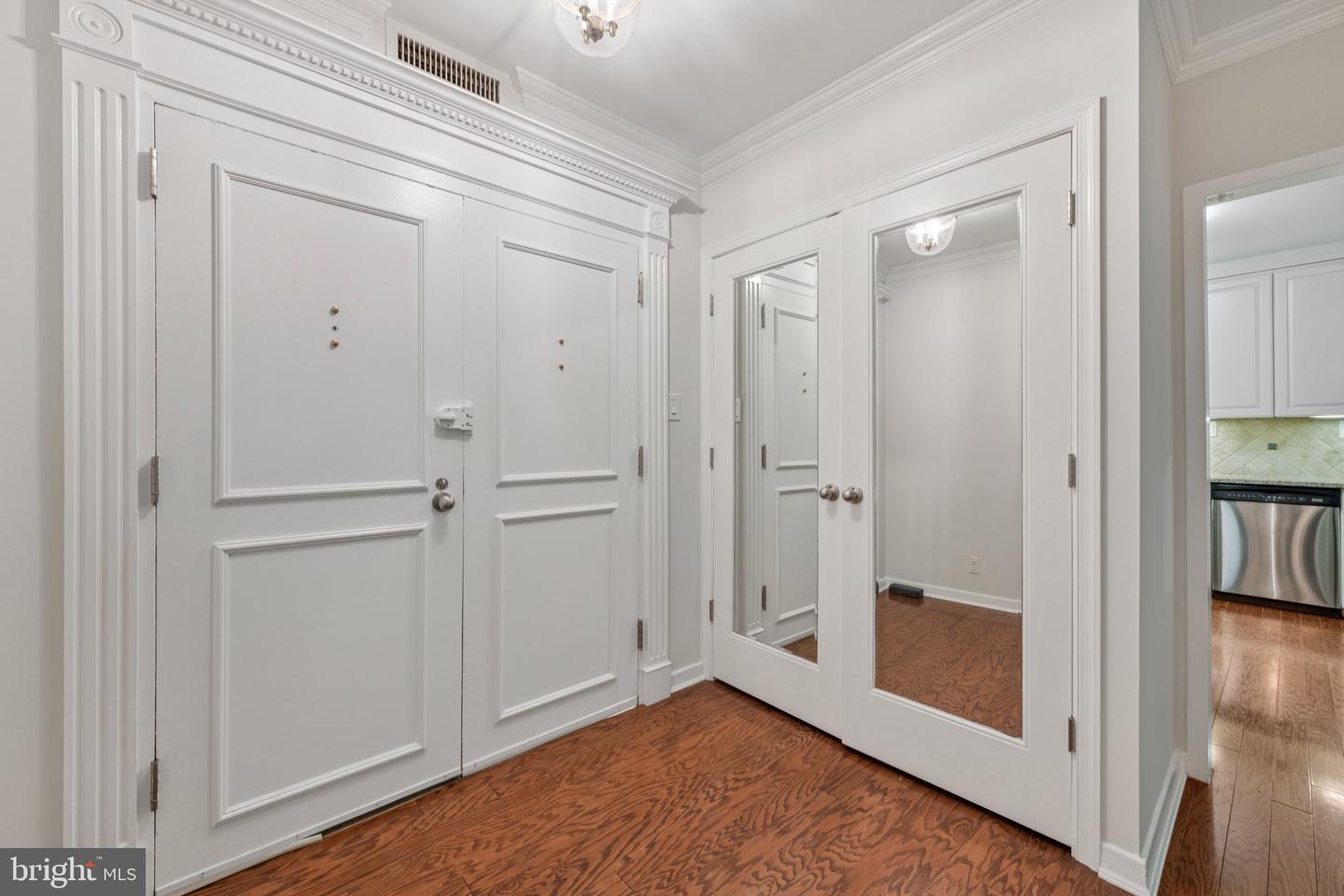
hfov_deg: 104.3
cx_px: 672
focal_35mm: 14
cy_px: 448
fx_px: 523
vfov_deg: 81.2
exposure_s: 1/4
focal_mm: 14
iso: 320
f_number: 10
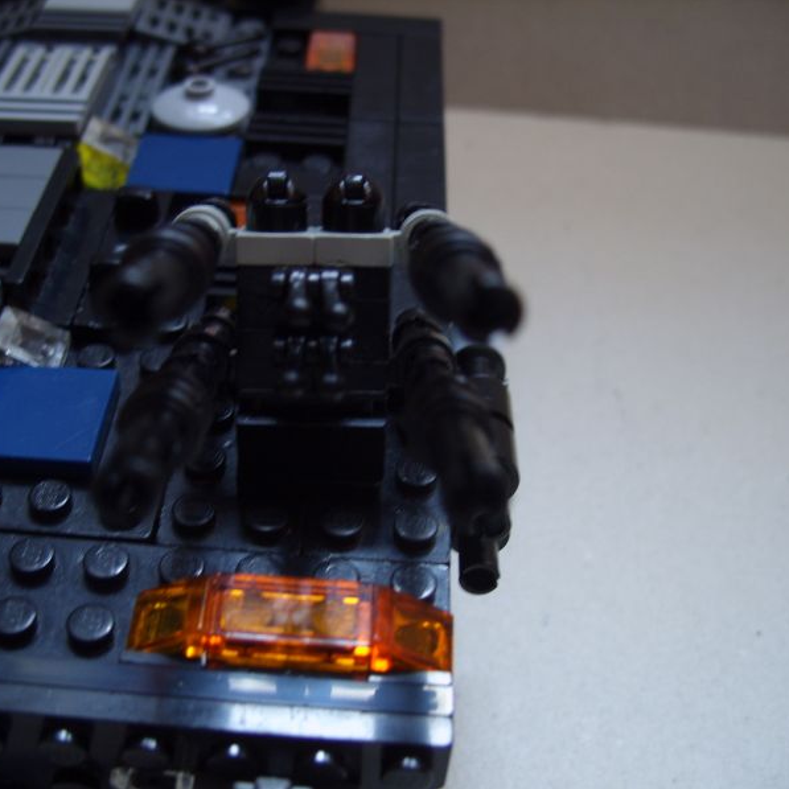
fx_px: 1160
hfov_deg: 37.4
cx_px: 320
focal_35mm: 45
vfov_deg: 37.6
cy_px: 394
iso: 100
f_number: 2.8
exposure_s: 1/17
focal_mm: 7.8
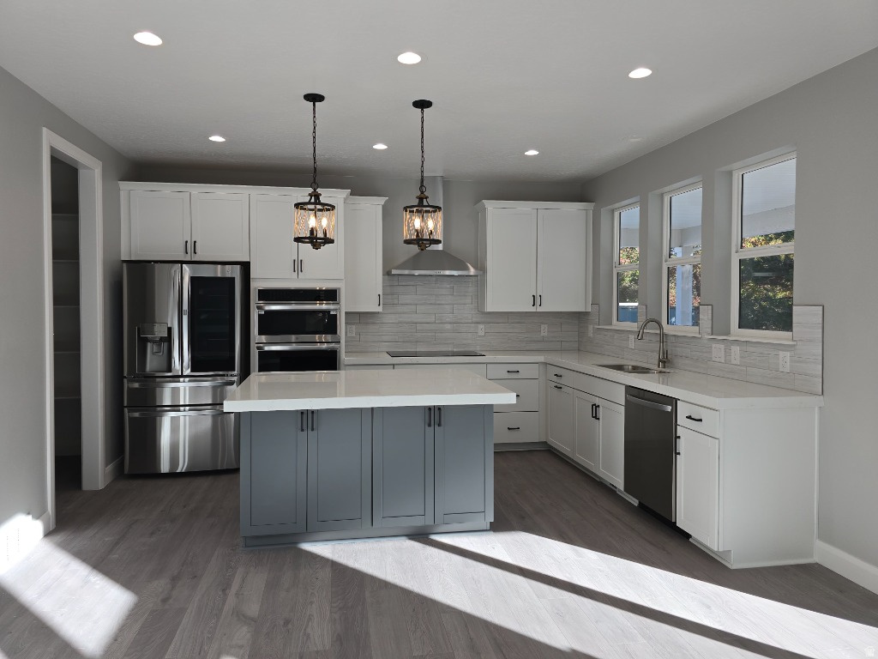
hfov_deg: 73.9
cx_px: 439
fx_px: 583
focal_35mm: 23
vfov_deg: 58.9
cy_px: 330
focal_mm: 6.3
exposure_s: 1/120
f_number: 1.7
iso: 16
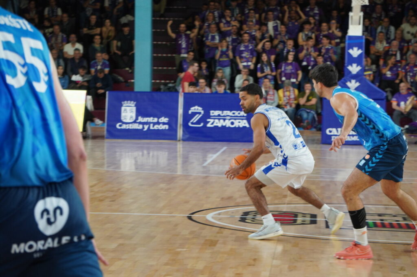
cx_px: 208
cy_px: 138
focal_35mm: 136
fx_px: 1580
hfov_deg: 15.0
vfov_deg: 10.0
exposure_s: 1/160
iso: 800
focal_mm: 91
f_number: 5.6
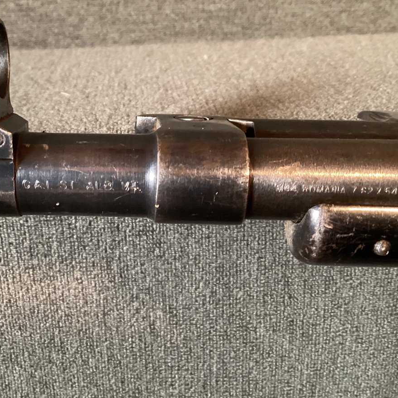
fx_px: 611
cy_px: 176
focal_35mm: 47
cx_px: 133
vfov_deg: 36.0
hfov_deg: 35.7
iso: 400
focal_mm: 3.3
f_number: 2.4
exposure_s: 1/30
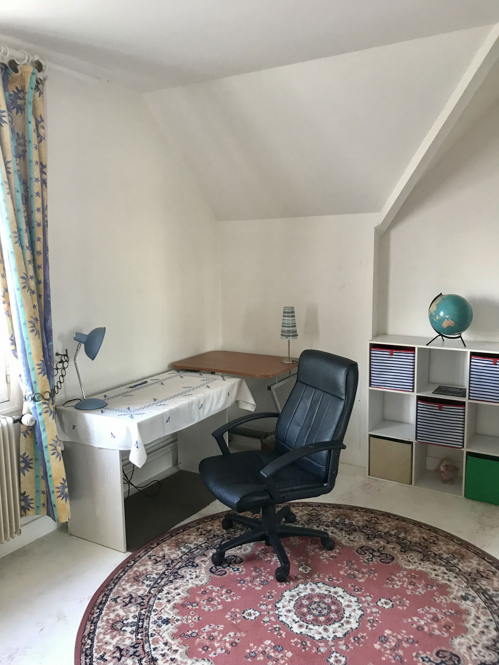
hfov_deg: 49.7
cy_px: 332
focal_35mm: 28
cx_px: 250
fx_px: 538
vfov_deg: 63.4
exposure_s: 1/17
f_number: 1.8
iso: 40
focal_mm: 3.99
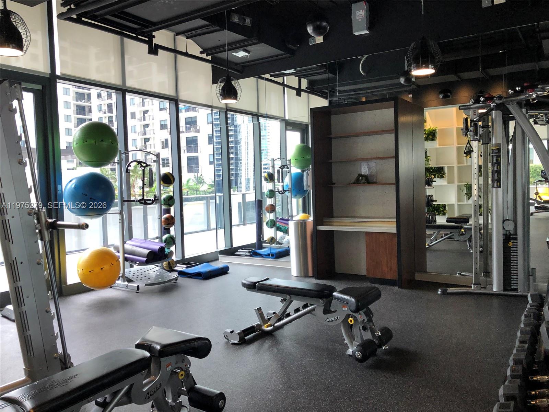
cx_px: 274
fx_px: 444
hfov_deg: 63.4
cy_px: 206
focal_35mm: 28
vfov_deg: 49.7
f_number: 1.8
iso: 25
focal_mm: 4
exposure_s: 1/30
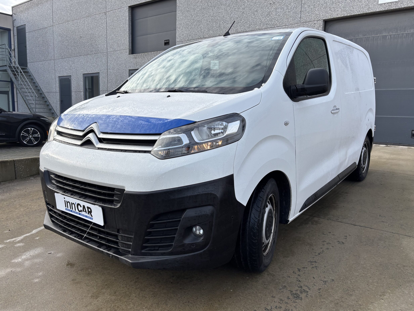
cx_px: 212
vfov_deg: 51.4
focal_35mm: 27
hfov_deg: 65.3
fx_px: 323
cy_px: 157
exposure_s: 1/1328
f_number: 1.6
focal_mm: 5.96
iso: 50
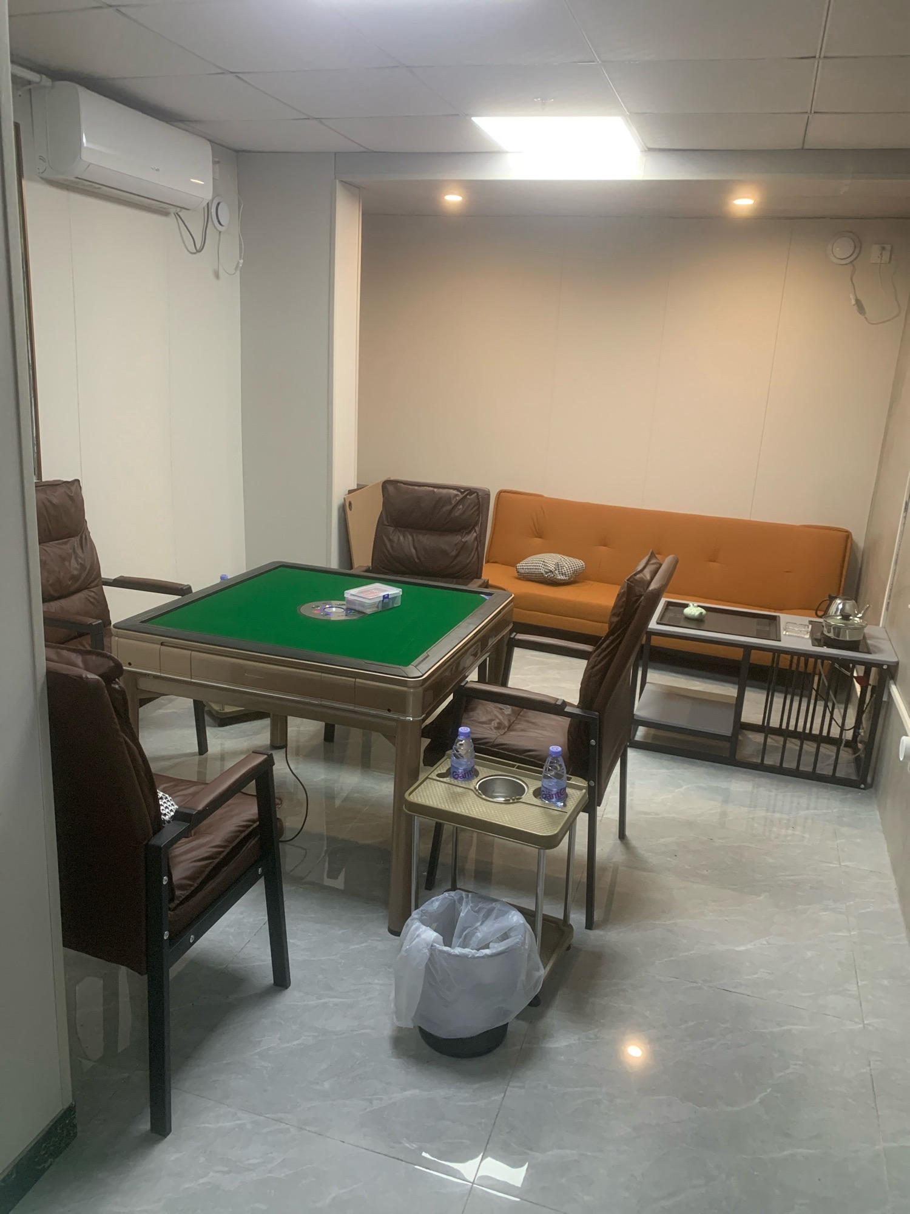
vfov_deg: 67.3
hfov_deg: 53.1
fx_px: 911
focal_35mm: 26
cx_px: 455
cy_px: 607
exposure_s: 1/60
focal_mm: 4.25
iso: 160
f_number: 1.8
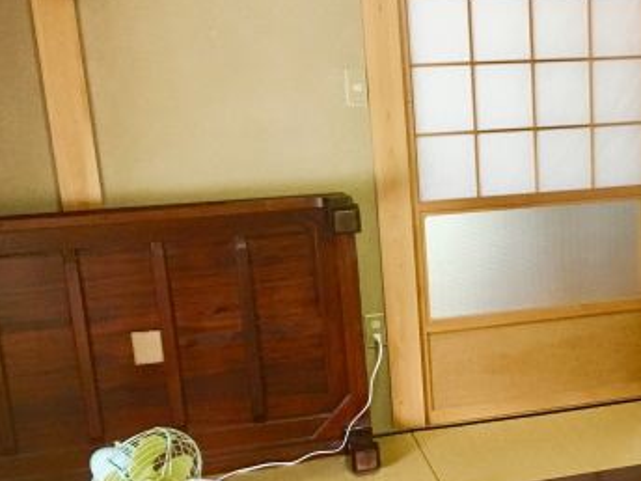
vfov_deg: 24.2
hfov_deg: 30.6
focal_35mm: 60
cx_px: 589
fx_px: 1111
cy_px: 337
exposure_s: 1/30
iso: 160
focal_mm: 4.15
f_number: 2.2
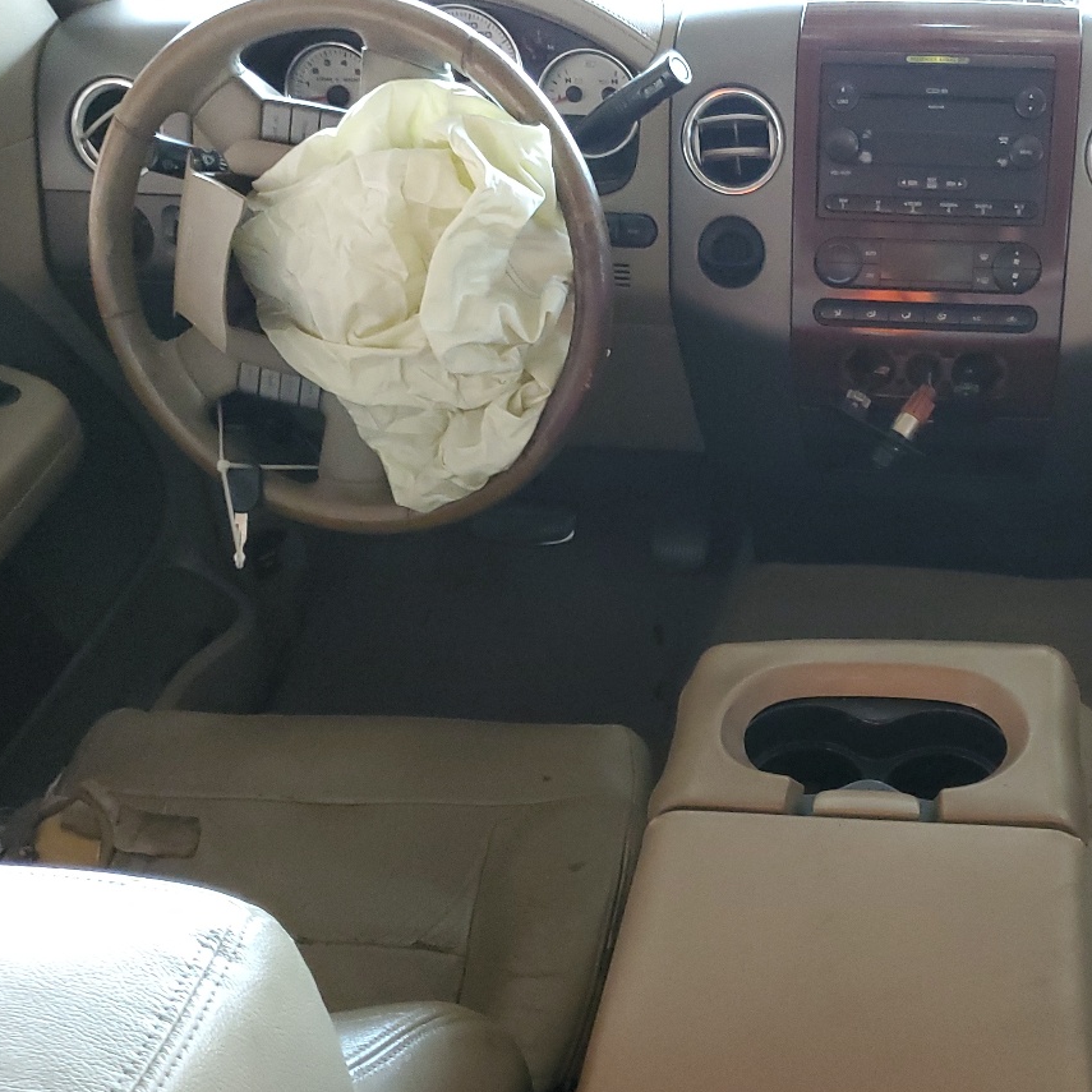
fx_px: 1535
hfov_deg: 38.2
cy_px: 636
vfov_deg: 39.1
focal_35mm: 43
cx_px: 808
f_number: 1.5
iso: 308
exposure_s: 1/40
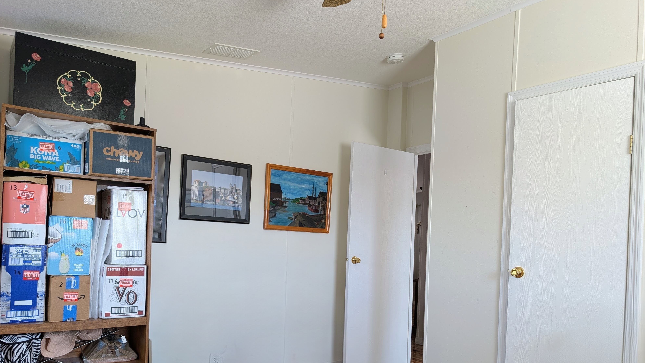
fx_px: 462
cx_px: 313
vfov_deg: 42.3
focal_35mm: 27
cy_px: 243
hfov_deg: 69.8
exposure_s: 1/23.8
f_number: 1.68
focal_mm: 6.9
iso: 25
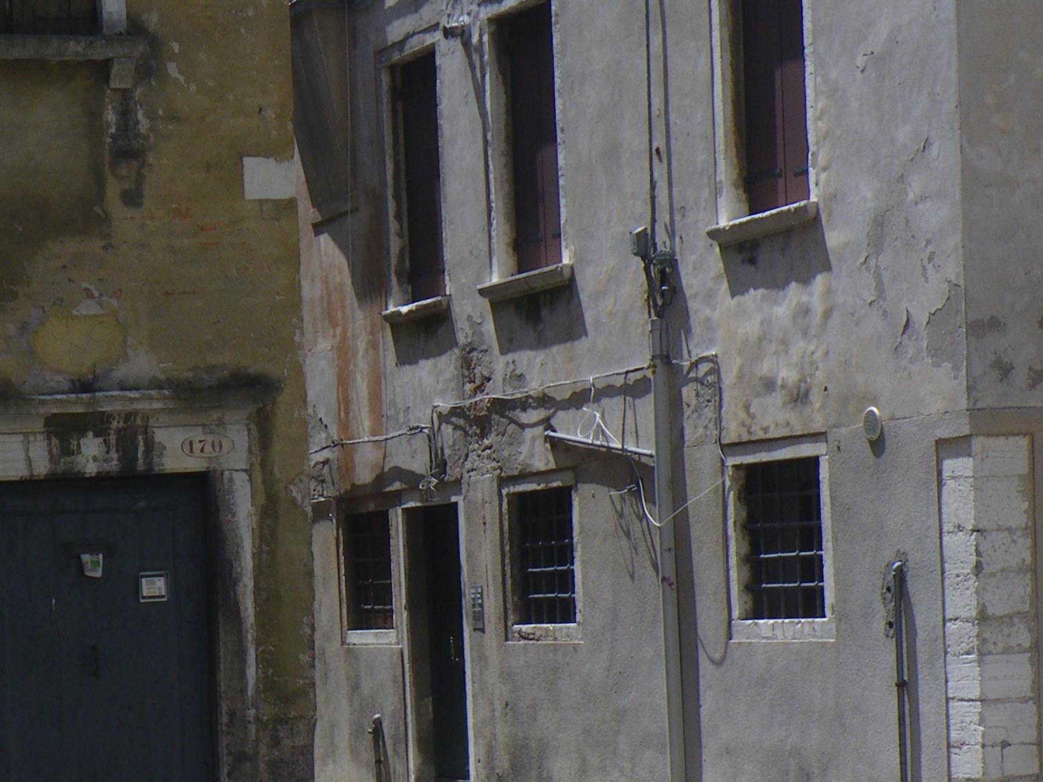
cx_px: 187
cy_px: 823
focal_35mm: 103
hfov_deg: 18.9
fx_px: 3103
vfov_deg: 14.1
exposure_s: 1/250
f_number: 5
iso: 50
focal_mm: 7.5
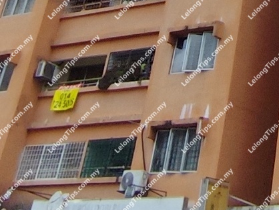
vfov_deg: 11.6
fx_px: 774
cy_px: -347
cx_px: 410
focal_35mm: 96
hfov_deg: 18.3
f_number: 2.2
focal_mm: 1.65
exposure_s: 1/3204
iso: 50
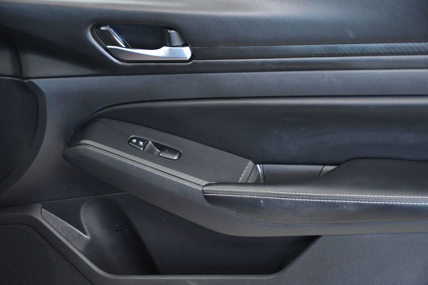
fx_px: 998
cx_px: 214
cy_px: 142
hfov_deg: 24.2
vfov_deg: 16.3
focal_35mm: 84
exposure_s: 1/100
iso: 2500
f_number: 4.8
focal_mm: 56
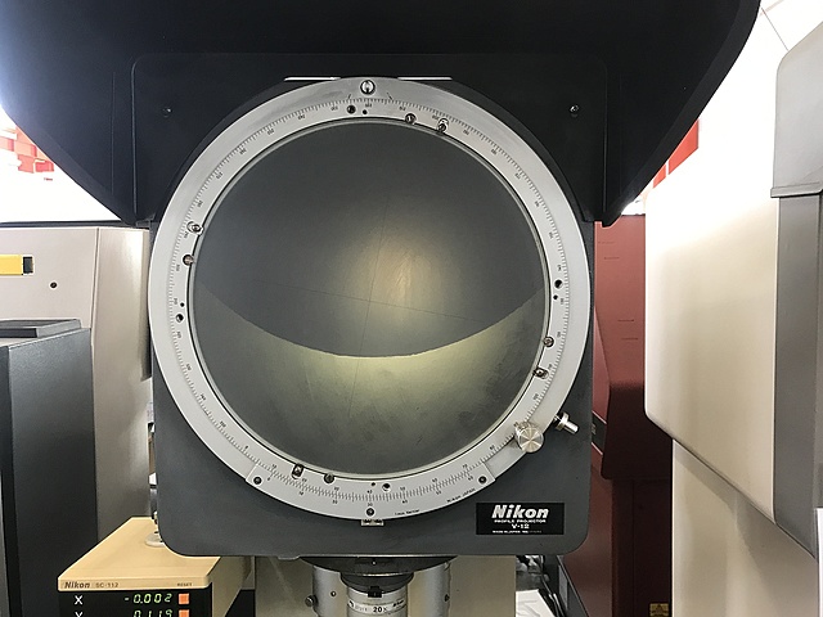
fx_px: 666
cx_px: 412
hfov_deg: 63.4
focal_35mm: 28
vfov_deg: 49.7
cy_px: 308
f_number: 1.8
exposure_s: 1/20
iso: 40
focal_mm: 3.99
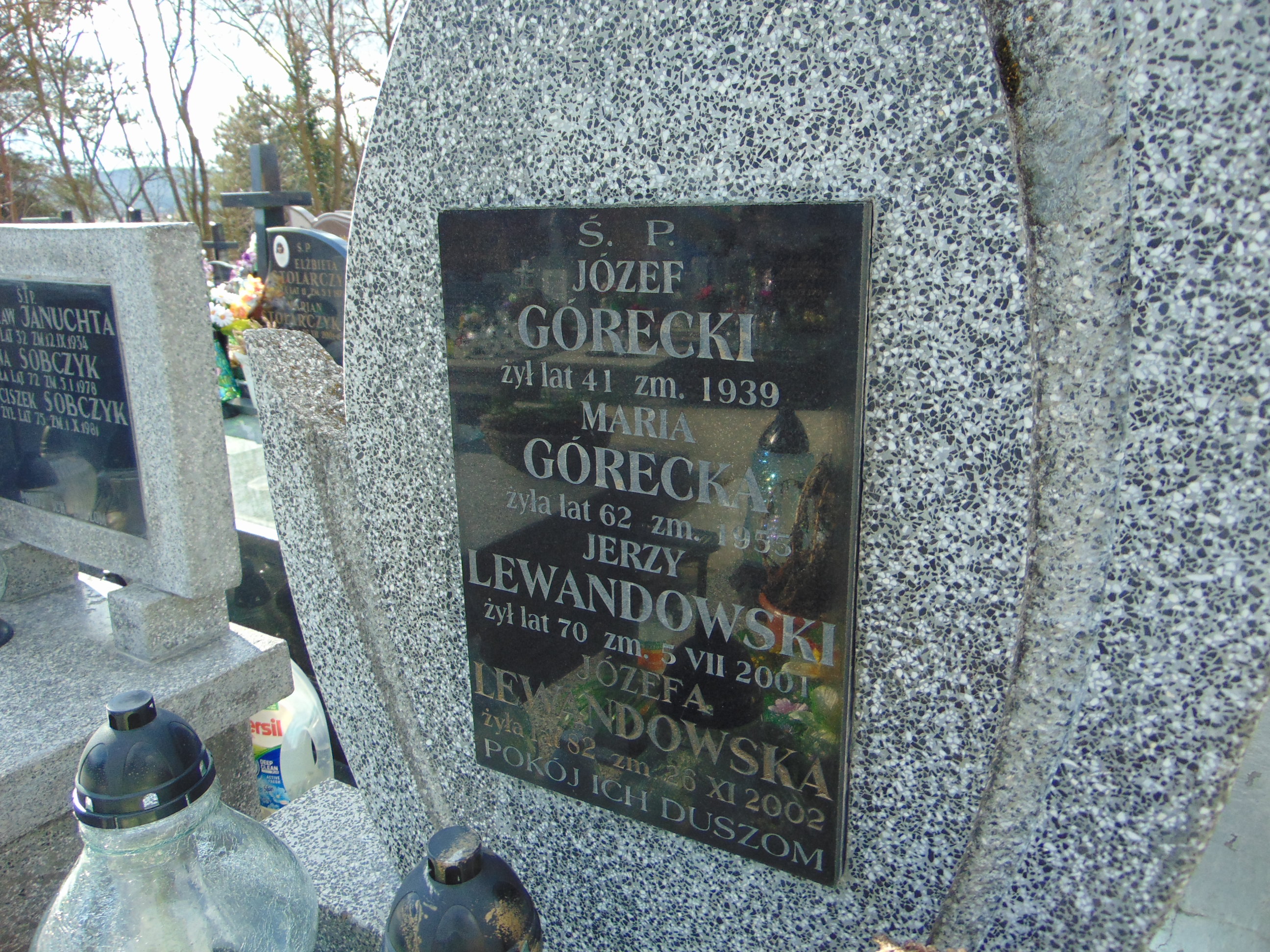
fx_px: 917
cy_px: 476
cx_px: 635
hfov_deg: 69.4
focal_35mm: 25
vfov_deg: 54.9
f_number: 3
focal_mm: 4.5
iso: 80
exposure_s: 1/320
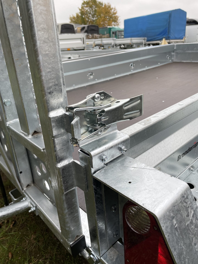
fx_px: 198
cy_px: 132
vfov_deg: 67.3
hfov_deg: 53.1
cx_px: 99
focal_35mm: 26
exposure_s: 1/370
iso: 32
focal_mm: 4.2
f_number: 1.6
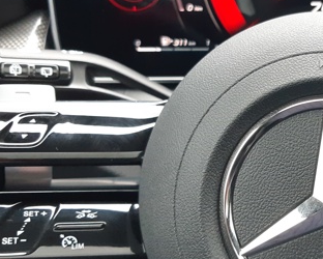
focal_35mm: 65
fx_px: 622
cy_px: 113
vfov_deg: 23.5
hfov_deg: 27.6
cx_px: 313
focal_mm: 3.92
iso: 250
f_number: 1.7
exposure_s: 1/50
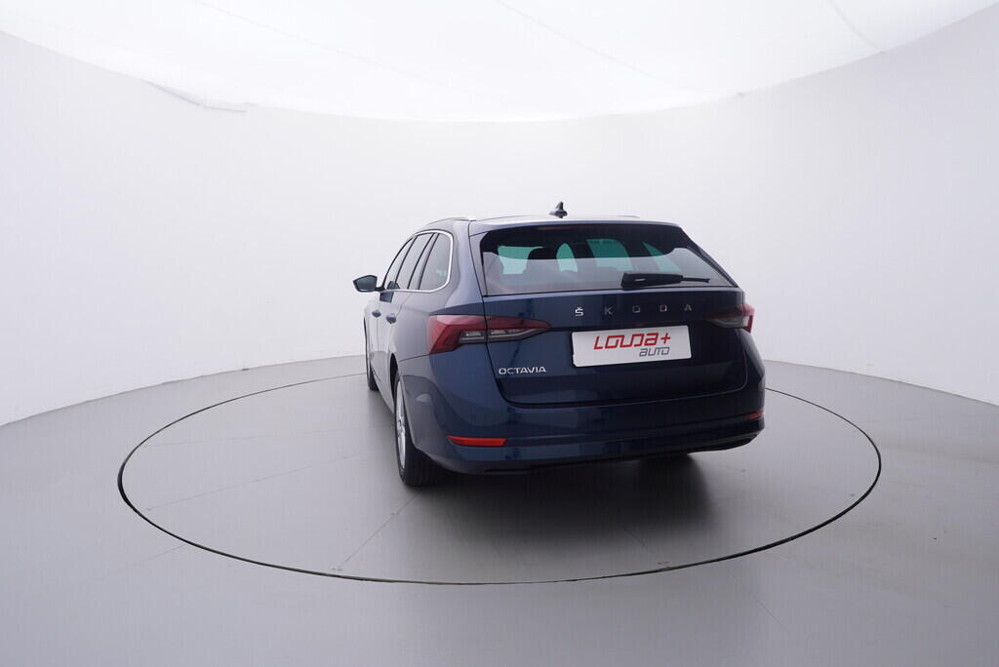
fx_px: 625
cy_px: 334
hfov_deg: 77.3
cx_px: 500
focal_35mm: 22
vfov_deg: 56.2
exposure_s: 1/80
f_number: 5
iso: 200
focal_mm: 15
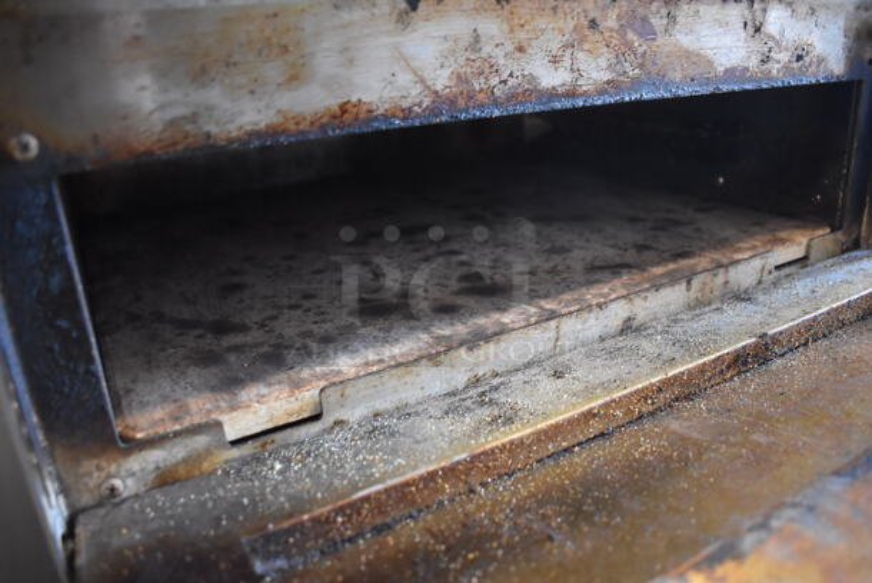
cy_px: 292
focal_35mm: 27
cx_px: 436
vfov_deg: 48.0
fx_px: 655
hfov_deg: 67.3
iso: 2200
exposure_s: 1/30
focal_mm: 18
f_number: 3.5
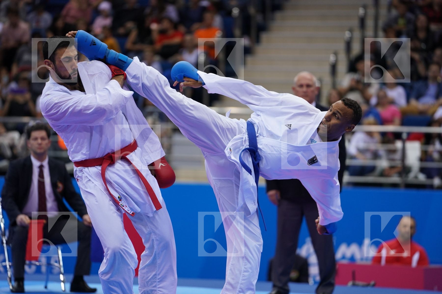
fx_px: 2455
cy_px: 147
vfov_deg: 6.9
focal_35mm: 200
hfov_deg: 10.3
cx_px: 221
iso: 1000
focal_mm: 200
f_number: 2.8
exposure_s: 1/1000
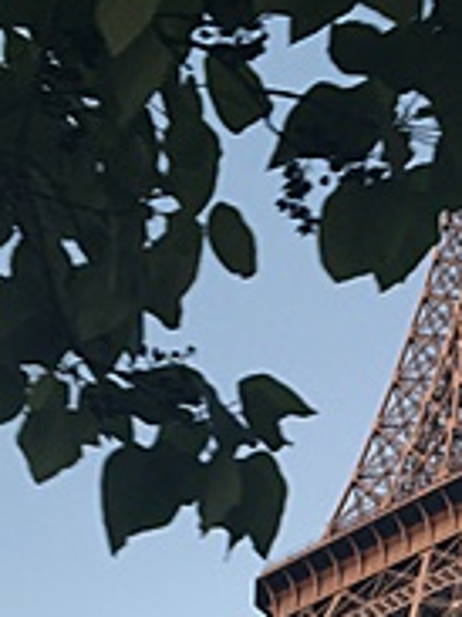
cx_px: 519
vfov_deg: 24.2
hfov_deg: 18.6
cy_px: 657
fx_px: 1354
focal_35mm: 76
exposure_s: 1/50
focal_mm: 4.15
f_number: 2.2
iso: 32
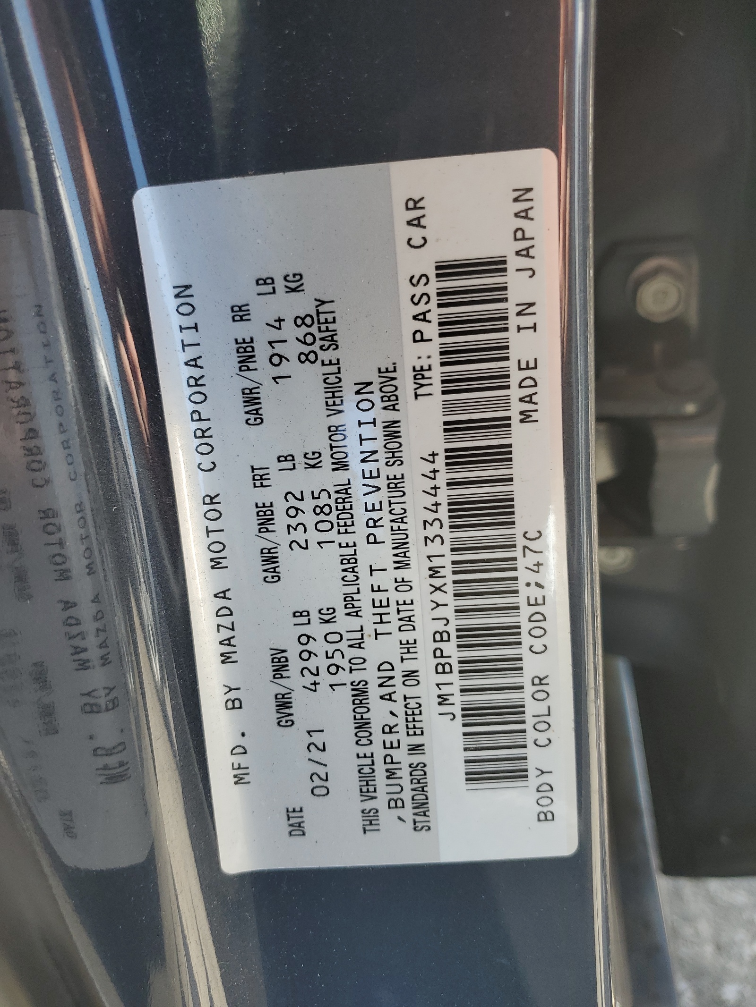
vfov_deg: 67.3
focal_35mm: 26
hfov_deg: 53.1
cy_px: 504
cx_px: 378
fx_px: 757
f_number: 1.5
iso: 50
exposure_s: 1/217
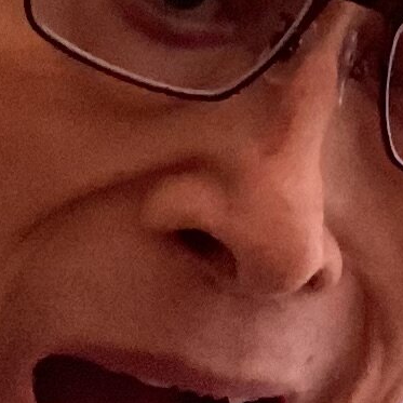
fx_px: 3161
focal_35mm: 240
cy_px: 509
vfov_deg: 7.2
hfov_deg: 7.3
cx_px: 132
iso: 320
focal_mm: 3.3
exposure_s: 1/33
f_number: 2.4
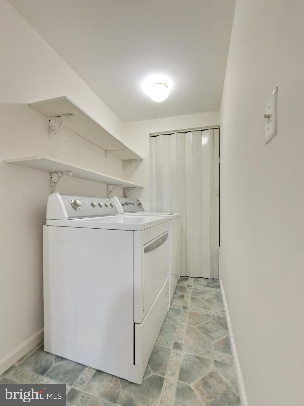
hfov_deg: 85.7
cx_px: 152
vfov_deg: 102.1
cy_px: 203
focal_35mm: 14
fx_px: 164
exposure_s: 1/30
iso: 100
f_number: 2.2
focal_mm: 2.22
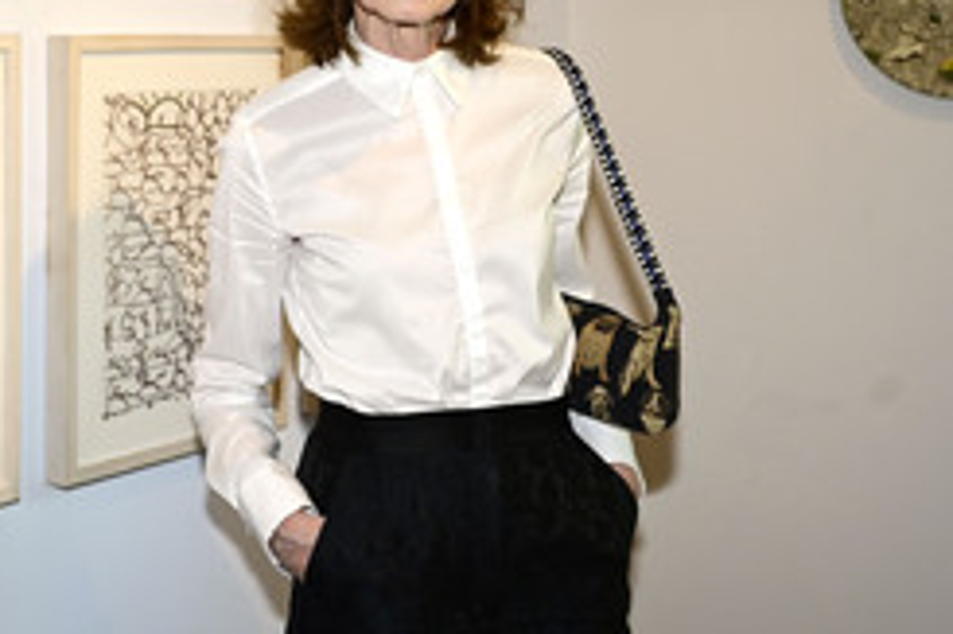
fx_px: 1585
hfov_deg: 33.4
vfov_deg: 22.5
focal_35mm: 60
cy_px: 222
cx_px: 399
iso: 1250
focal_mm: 32.5
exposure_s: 1/200
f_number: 5.6
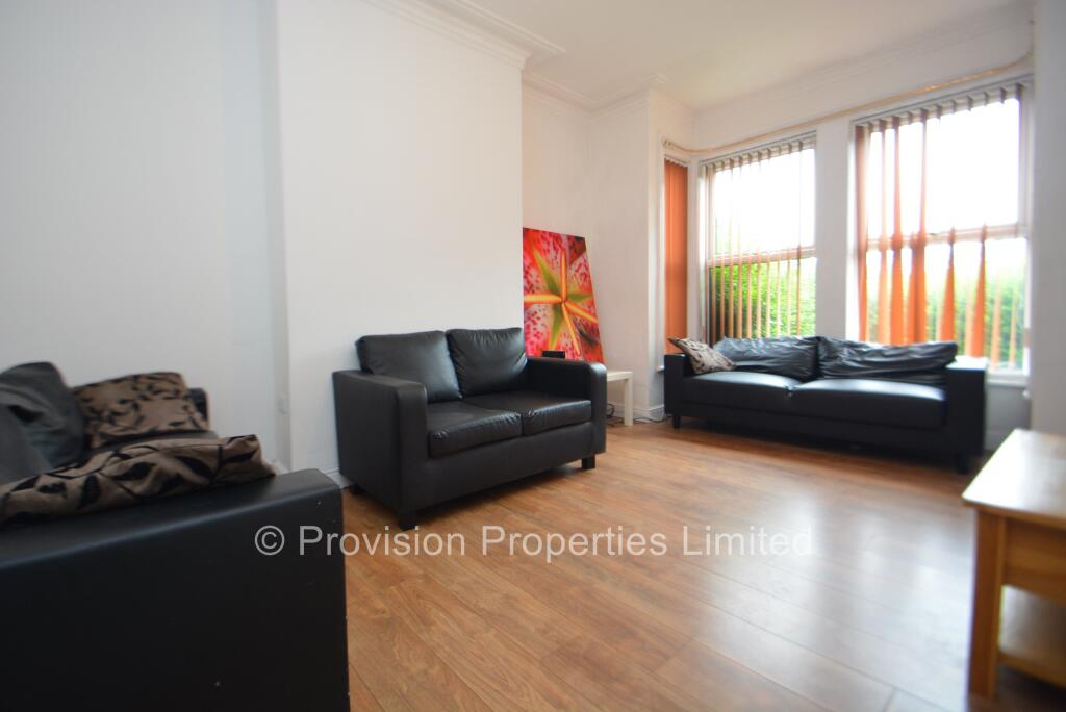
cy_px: 356
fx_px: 444
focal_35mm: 15
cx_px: 533
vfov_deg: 77.4
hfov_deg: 100.4
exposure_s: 1/60
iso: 640
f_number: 4
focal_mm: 10
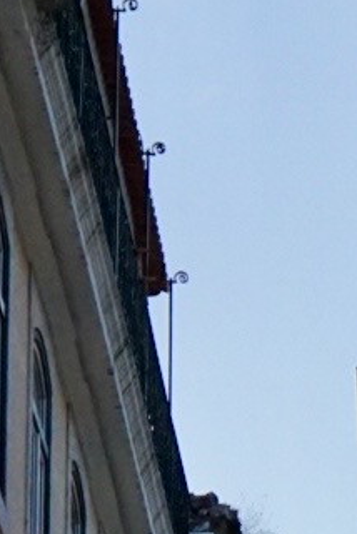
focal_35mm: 323
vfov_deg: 6.3
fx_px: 4794
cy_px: 674
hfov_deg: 4.2
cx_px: 591
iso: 4000
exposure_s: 1/160
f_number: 5.6
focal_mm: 64
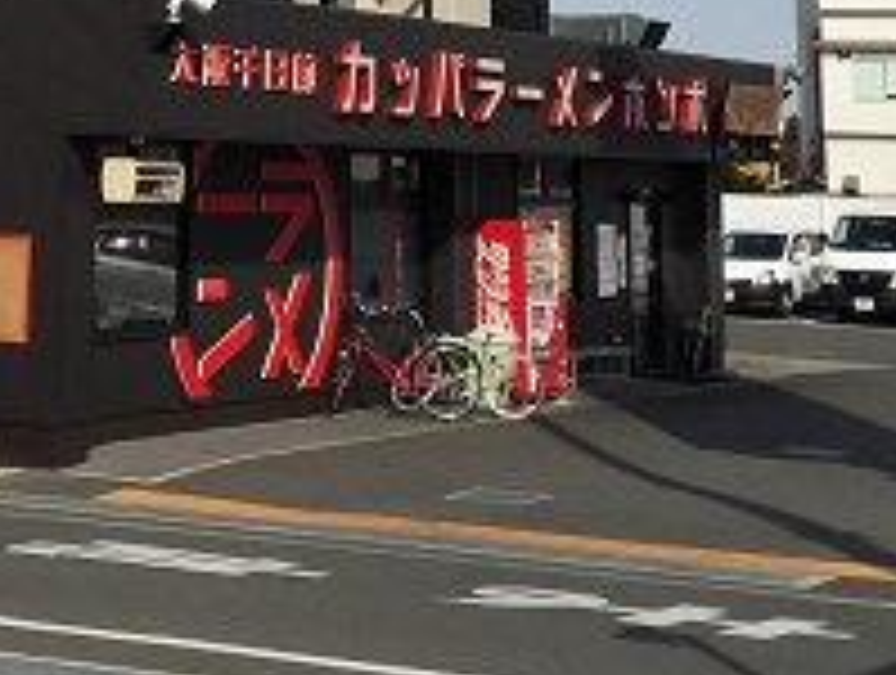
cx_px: 151
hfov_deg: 20.3
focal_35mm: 95
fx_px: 2463
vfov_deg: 14.7
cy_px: -302
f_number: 2.2
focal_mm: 4.15
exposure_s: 1/3597
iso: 32
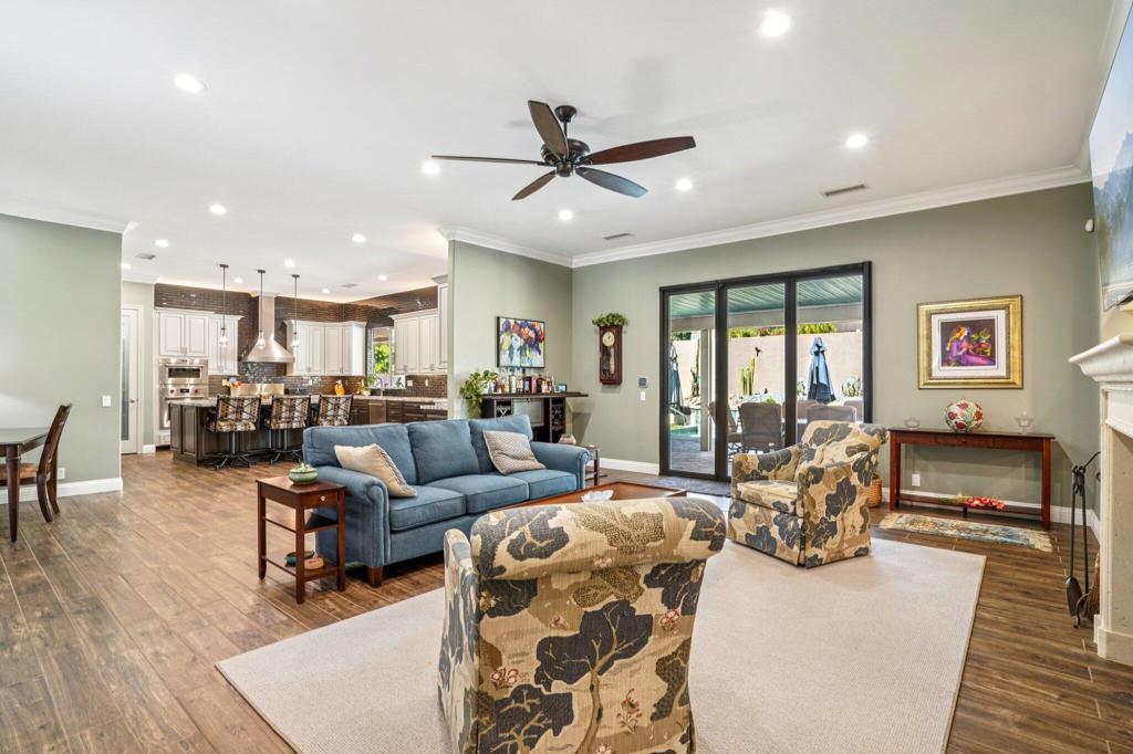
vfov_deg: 70.4
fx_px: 535
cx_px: 566
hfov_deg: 93.3
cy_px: 377
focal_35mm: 17
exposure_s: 1/13
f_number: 7.1
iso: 400
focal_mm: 17
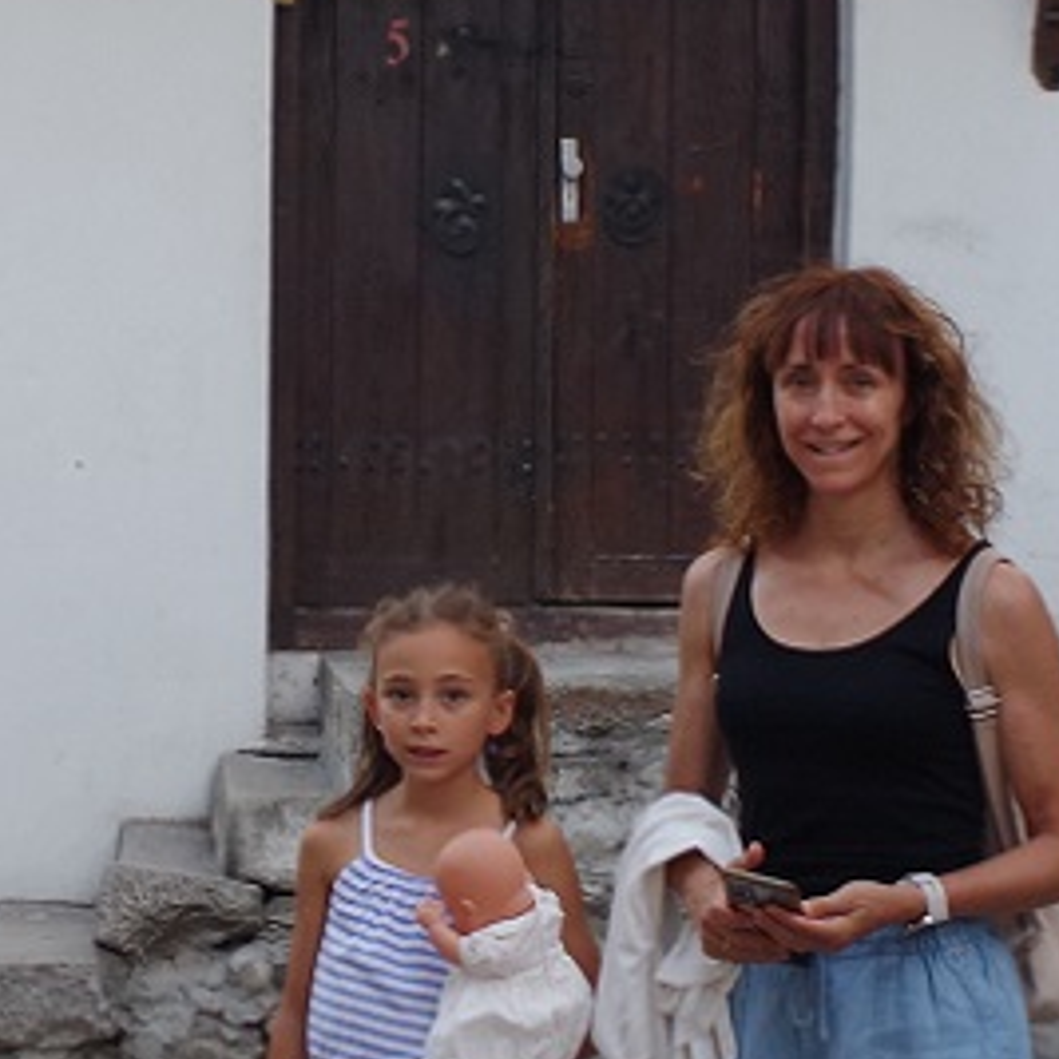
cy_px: 305
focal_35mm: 106
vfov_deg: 16.4
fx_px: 3669
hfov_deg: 16.3
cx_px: 254
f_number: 8
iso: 400
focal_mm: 18
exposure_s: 1/25
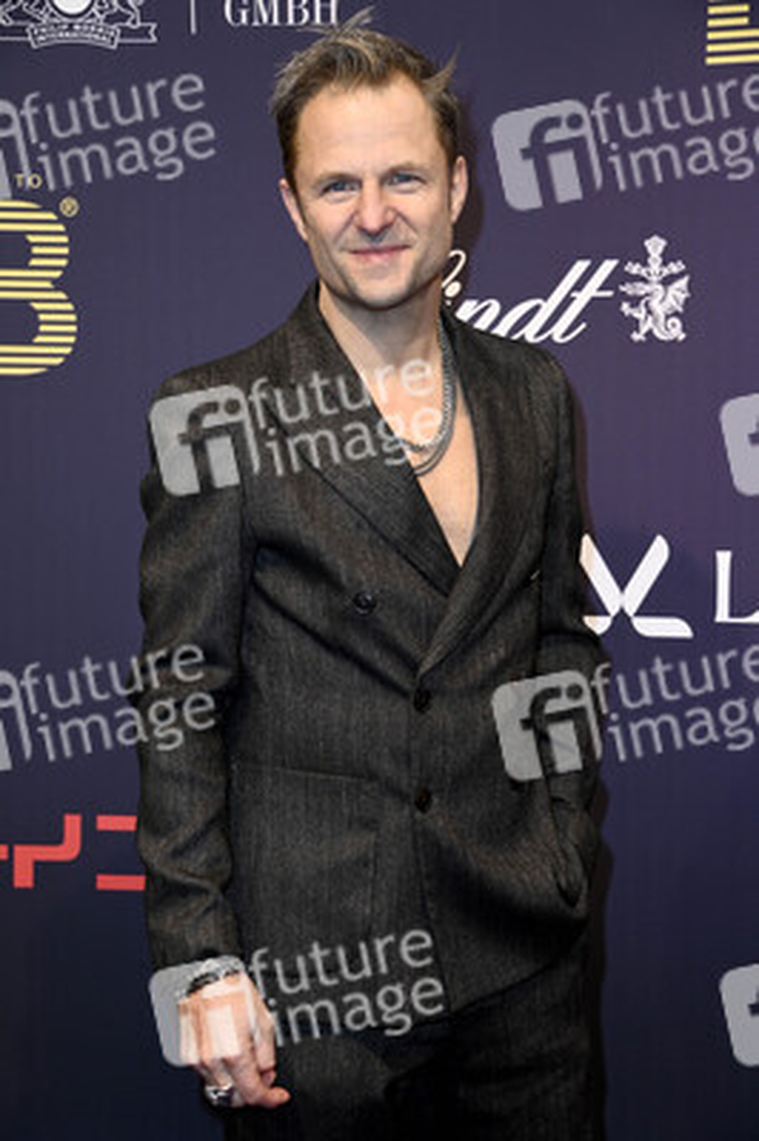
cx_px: 380
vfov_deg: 28.1
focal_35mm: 72
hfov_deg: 18.9
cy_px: 570
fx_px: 2281
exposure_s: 1/250
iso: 500
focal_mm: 72
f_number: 5.6
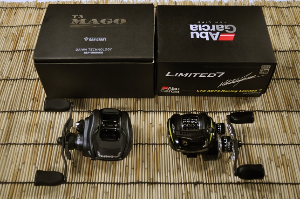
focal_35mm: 39
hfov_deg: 49.6
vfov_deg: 34.1
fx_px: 325
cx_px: 150
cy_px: 100
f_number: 4.2
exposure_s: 1/50
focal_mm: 26
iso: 800
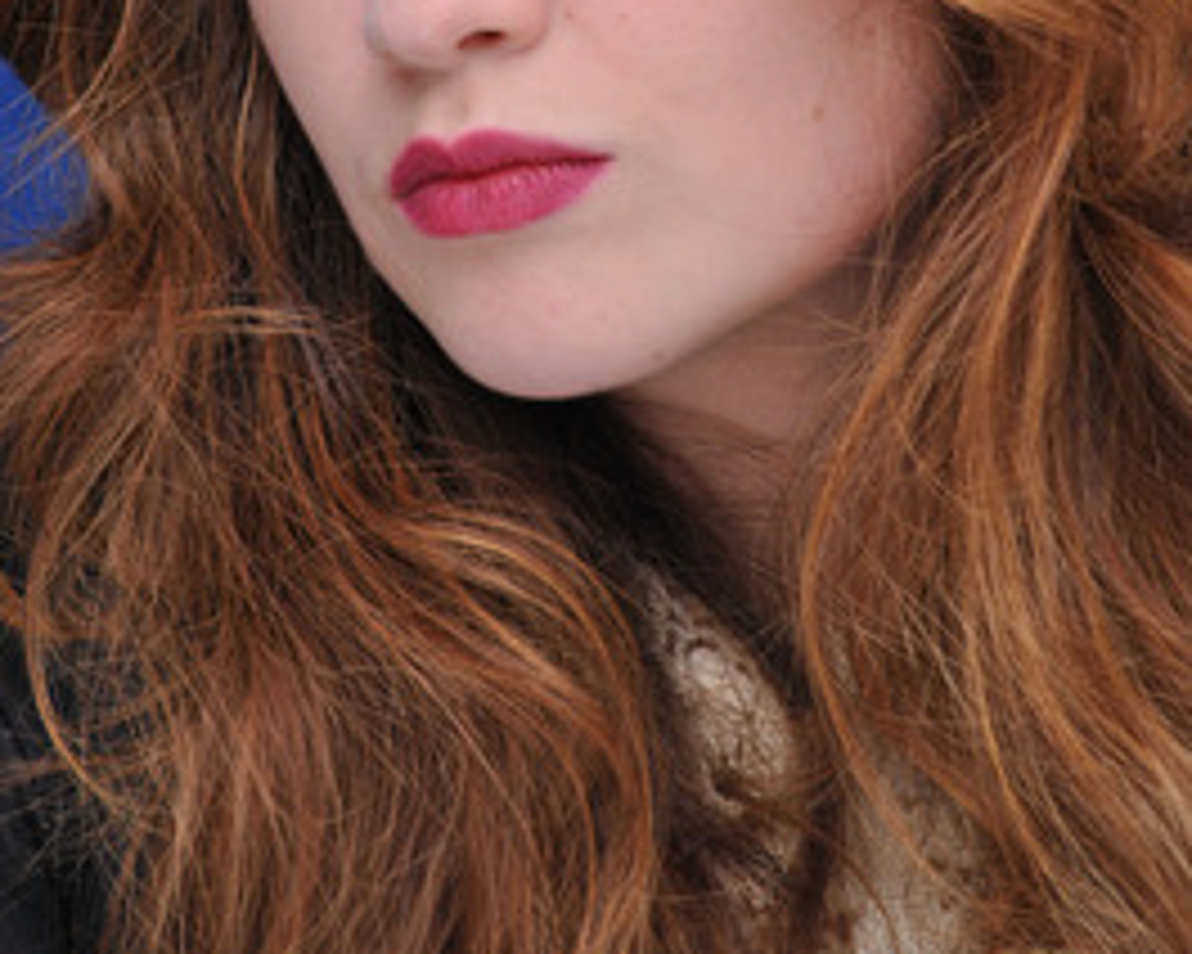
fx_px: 14993
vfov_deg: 3.6
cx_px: 598
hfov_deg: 4.6
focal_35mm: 425
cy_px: 86
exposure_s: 1/160
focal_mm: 200
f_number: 11
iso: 400
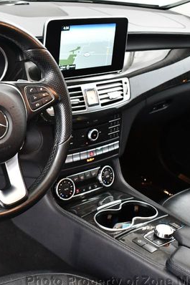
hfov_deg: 22.7
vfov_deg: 34.5
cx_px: 15
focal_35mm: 58
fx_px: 460
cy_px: 141
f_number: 3.5
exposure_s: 1/100
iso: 3200
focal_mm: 18
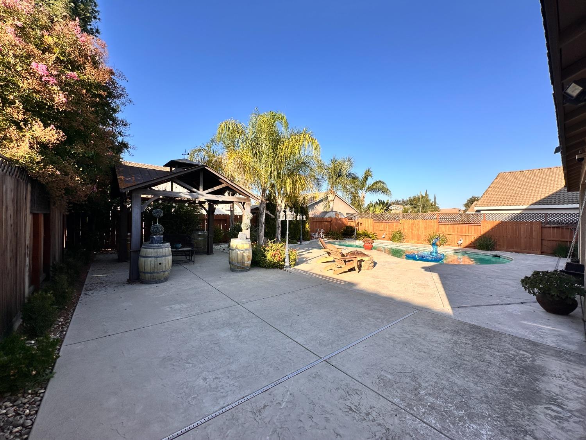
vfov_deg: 85.7
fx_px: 237
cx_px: 293
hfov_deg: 102.1
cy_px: 220
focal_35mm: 14
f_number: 2.2
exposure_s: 1/947
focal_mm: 2.22
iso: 40
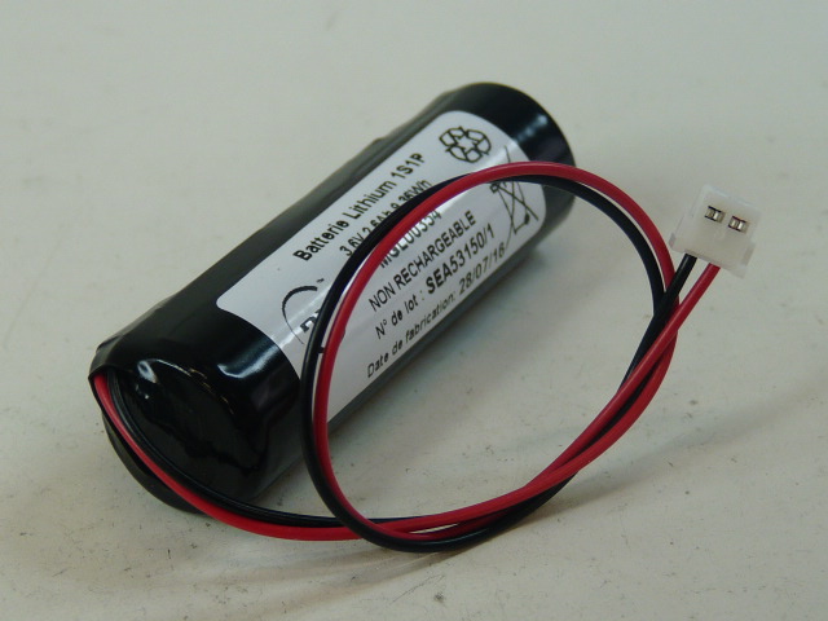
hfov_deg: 16.0
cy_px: 310
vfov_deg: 12.0
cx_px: 414
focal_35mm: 123
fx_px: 2942
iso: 100
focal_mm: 12.4
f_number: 3.4
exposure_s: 1/40
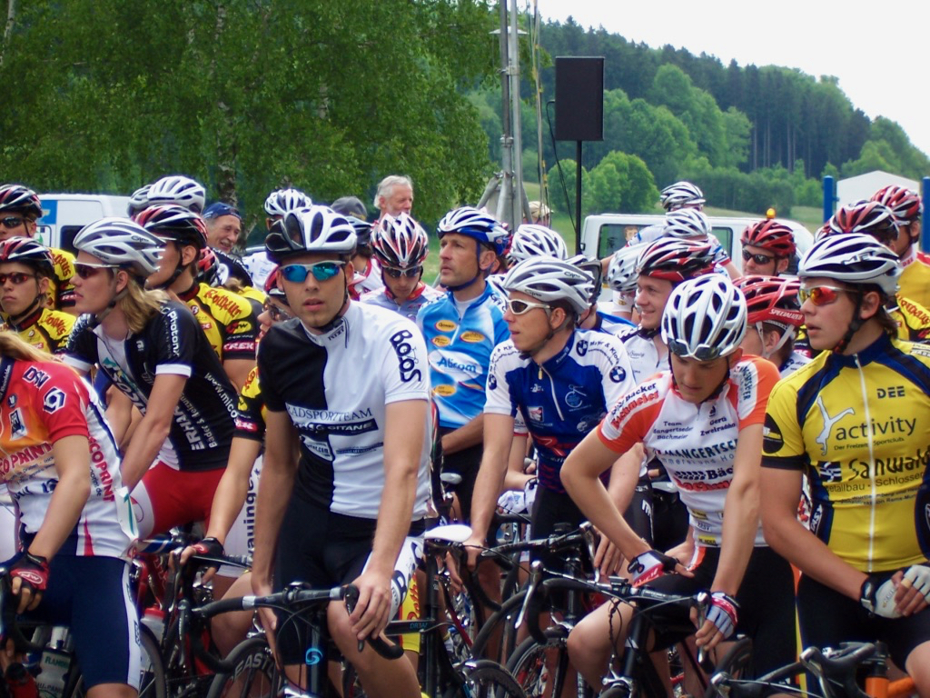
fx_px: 3546
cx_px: 465
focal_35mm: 132
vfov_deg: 11.2
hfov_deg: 14.9
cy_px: 349
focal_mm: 22
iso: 80
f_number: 4.8
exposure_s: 1/180
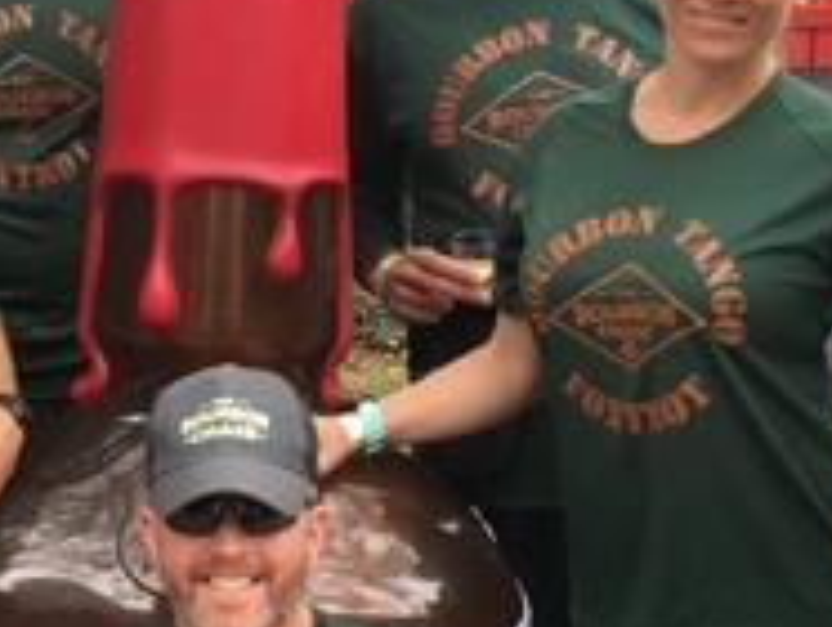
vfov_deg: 13.2
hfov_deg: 17.0
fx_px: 2695
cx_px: -76
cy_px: 354
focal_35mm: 112
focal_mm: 4.15
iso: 40
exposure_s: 1/120
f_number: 2.2
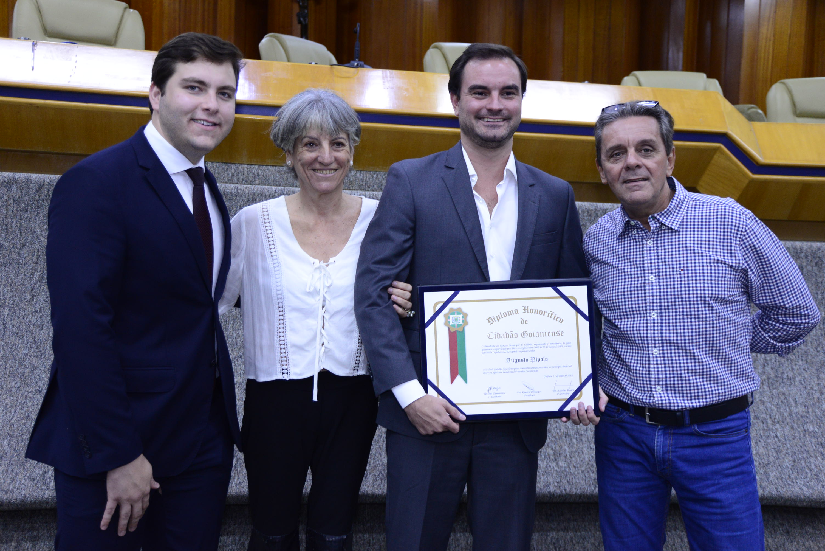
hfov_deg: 43.6
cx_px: 412
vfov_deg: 29.9
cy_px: 276
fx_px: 1032
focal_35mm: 45
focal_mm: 45
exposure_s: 1/60
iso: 2000
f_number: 4.5
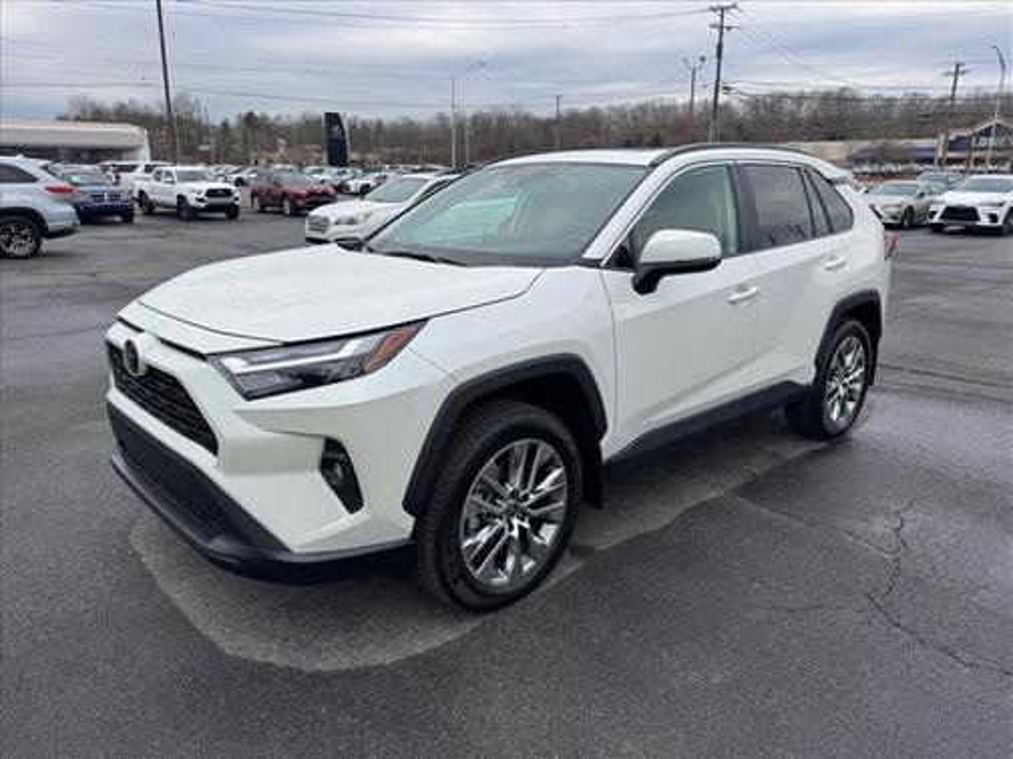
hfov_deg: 71.6
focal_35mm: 24
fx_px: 702
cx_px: 506
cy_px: 380
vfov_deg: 56.8
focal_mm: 6.76
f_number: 1.78
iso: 80
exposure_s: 1/1869
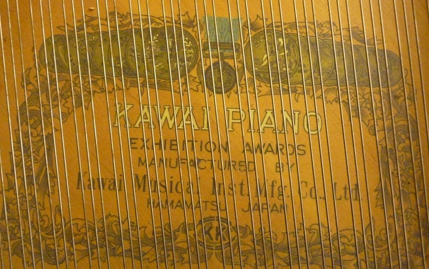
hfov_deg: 59.7
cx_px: 214
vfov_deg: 39.4
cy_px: 140
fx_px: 374
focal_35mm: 32
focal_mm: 5.4
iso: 1600
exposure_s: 1/25
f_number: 3.4
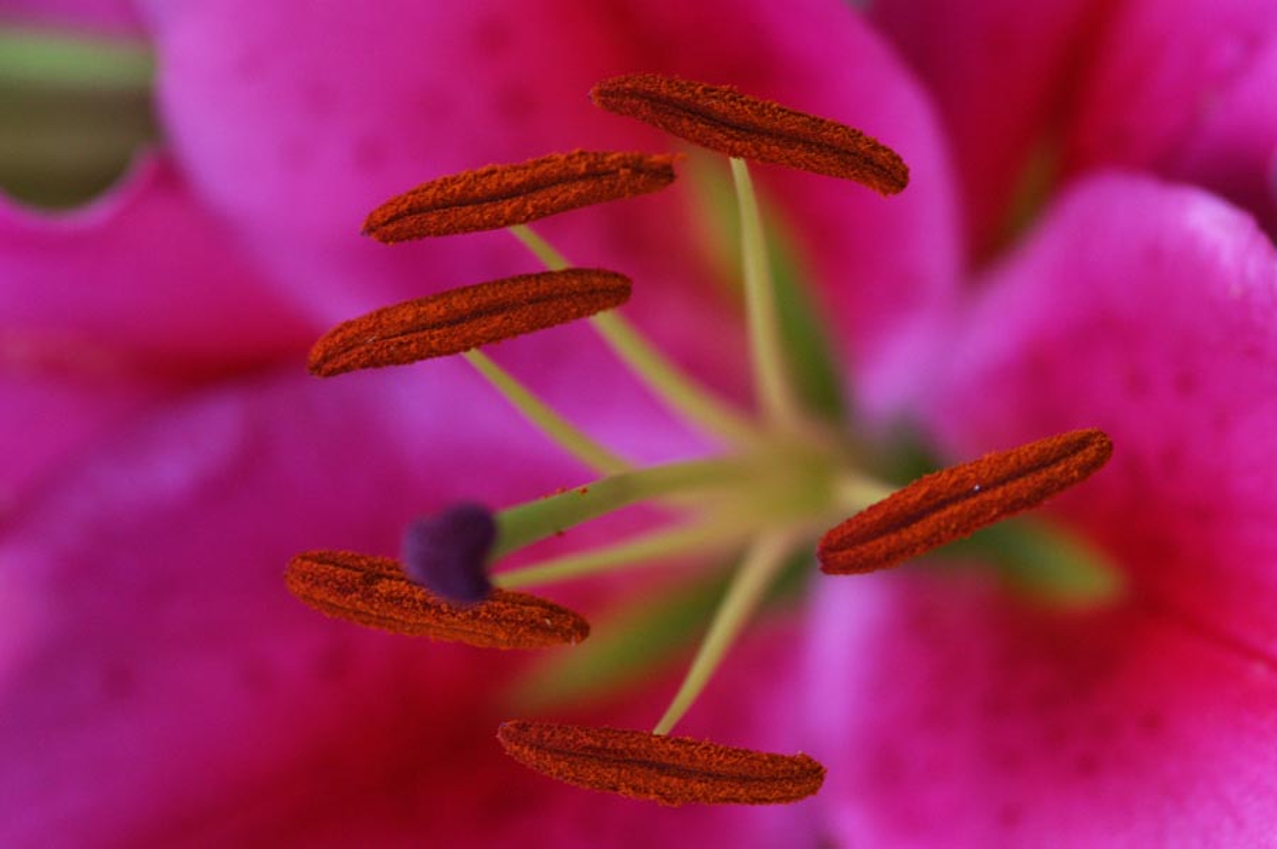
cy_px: 424
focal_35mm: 158
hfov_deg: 13.1
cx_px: 638
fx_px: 5581
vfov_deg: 8.7
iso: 400
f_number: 4.5
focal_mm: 105
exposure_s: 1/125
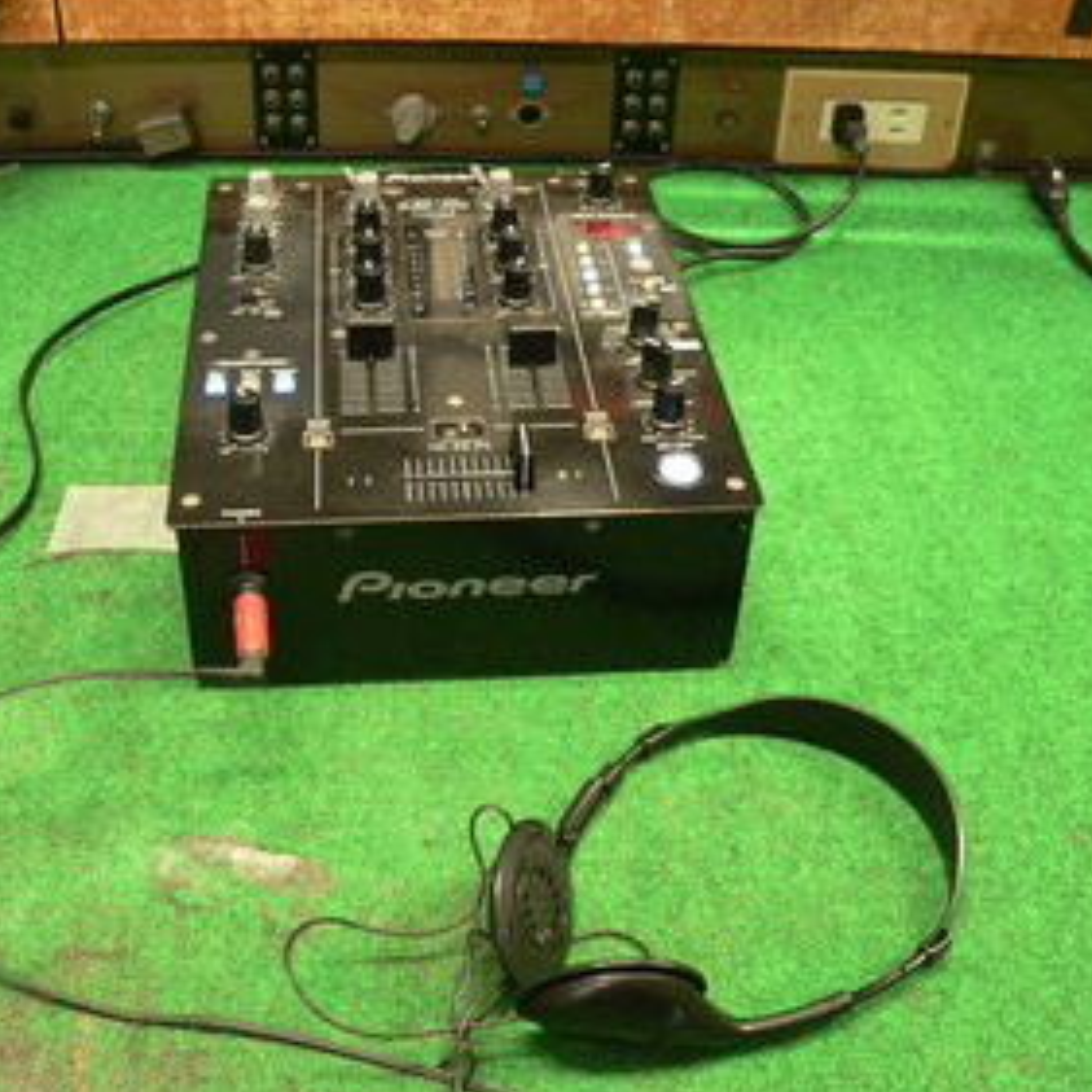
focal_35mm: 43
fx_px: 1535
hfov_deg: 39.1
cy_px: 550
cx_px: 478
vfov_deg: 39.2
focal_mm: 6
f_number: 2.8
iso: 200
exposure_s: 1/8
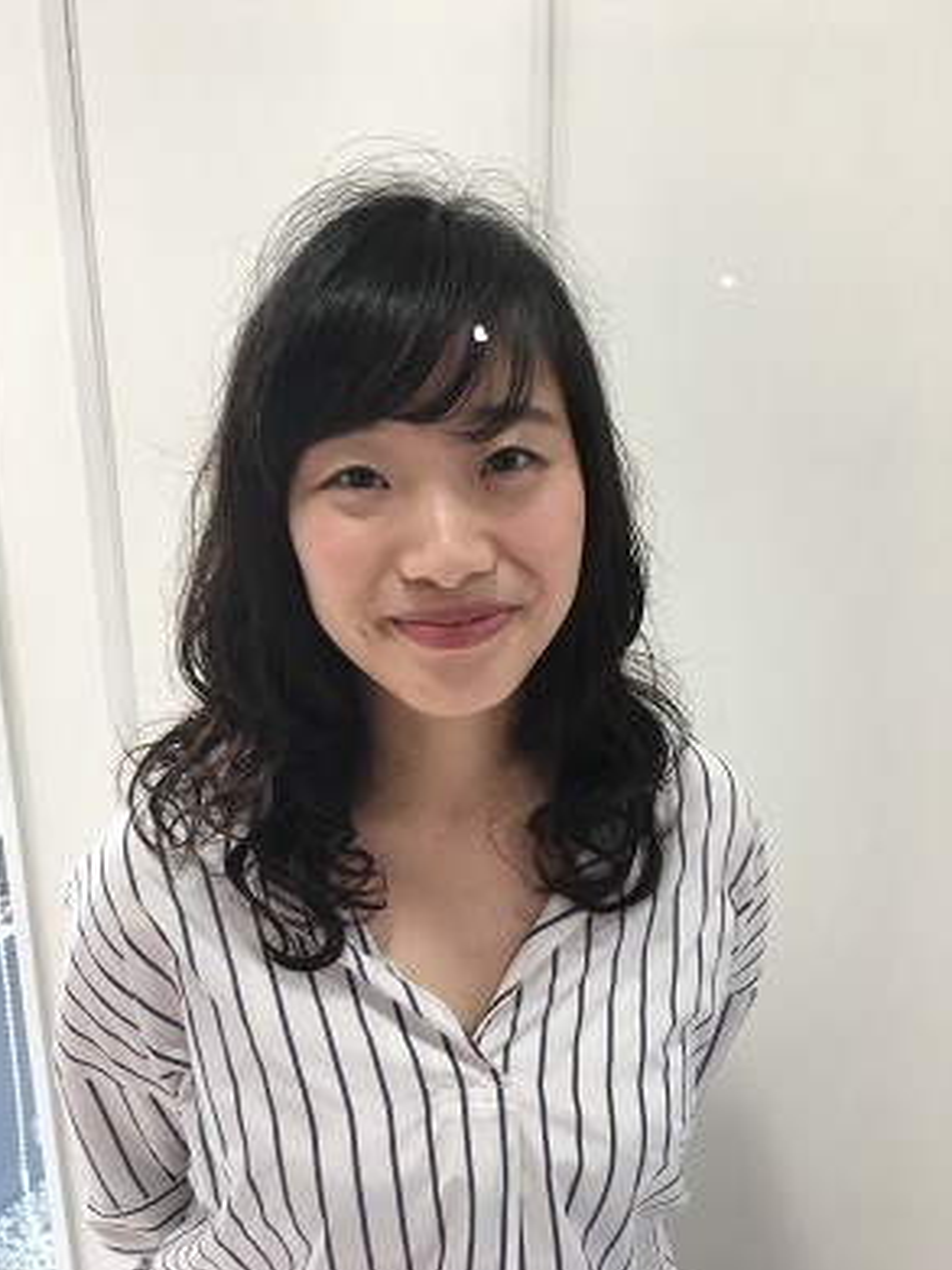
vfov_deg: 60.0
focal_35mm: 30
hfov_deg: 46.8
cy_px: 627
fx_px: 1101
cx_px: 470
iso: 32
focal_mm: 4.15
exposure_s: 1/30
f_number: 2.2
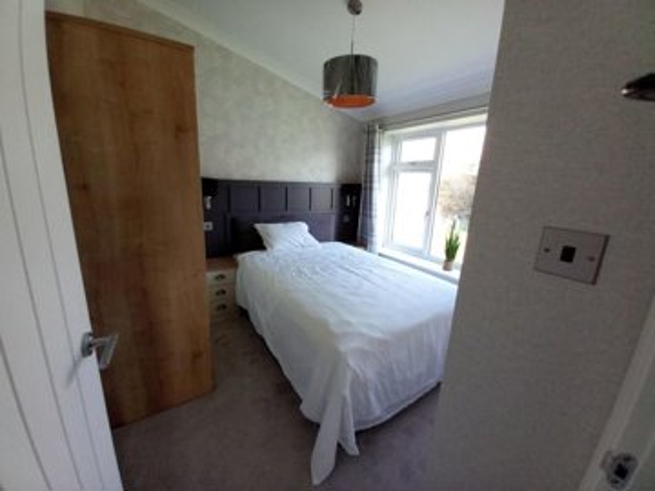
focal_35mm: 13
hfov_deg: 106.2
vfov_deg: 89.9
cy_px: 246
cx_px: 328
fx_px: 246
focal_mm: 1.13
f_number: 2.2
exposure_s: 1/50
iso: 100
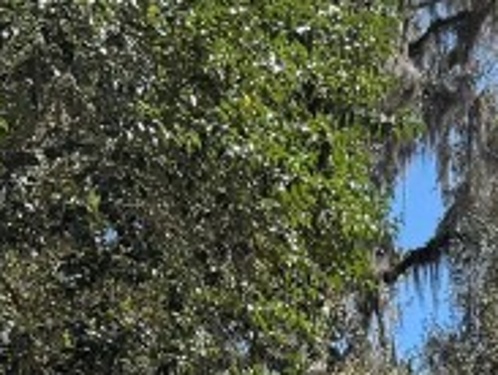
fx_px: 1932
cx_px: 324
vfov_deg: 9.9
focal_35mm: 134
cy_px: 864
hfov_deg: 14.7
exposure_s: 1/2105
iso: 80
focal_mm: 6.76
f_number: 1.78
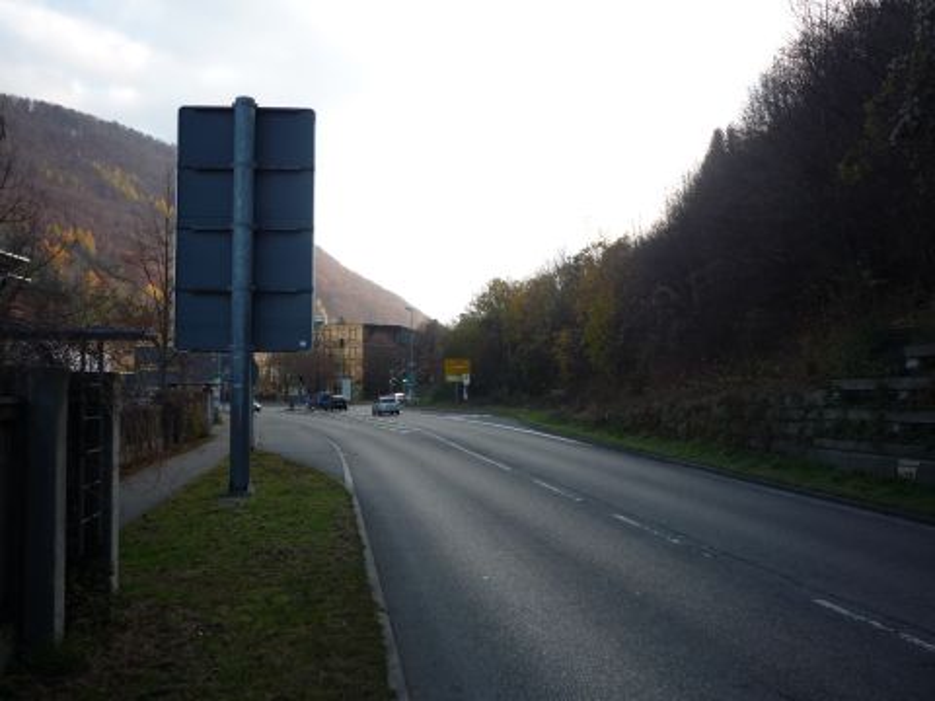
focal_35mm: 32
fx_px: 864
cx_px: 468
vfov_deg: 44.2
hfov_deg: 56.8
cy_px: 350
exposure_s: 1/200
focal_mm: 5.2
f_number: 4
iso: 100
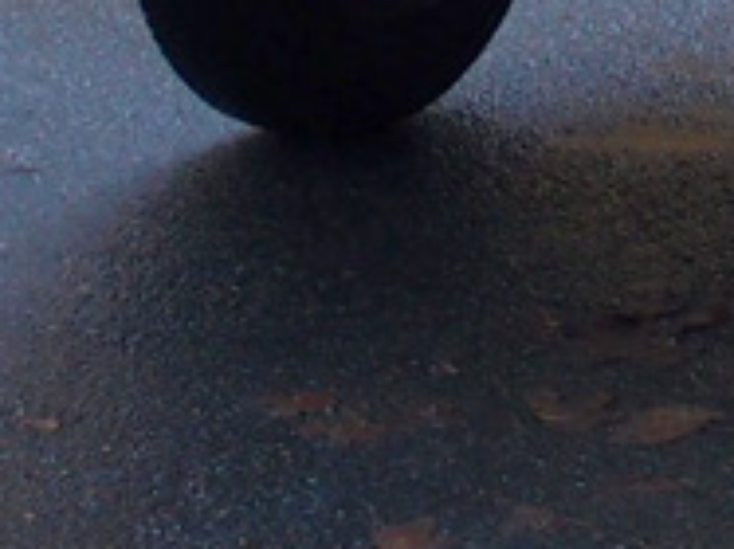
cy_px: -918
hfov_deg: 7.6
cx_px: 1382
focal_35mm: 252
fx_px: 5340
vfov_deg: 5.6
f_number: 2.5
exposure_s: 1/160
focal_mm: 9.87
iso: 100
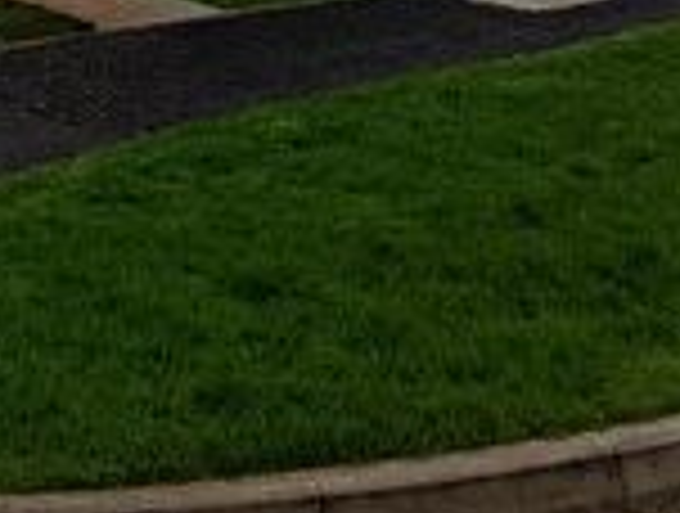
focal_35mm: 74
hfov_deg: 24.7
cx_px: -43
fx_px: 1457
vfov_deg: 15.9
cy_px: -497
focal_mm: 2.35
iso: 68
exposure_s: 1/118
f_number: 2.2
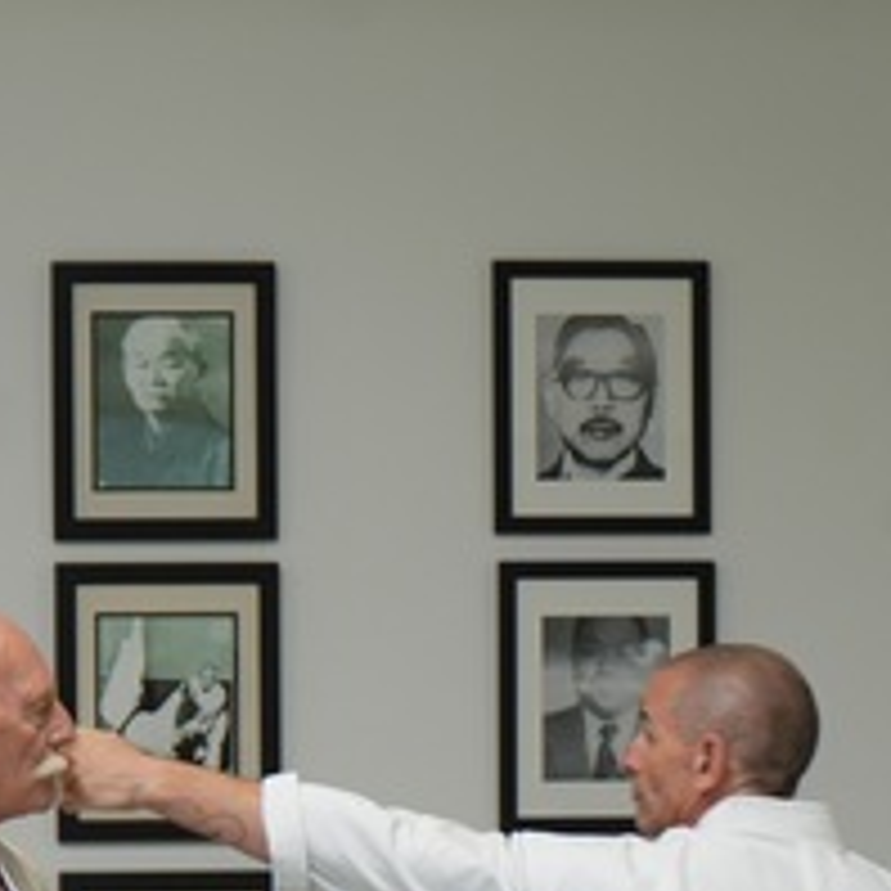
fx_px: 7018
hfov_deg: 7.3
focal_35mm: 241
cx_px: 351
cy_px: 792
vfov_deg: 7.2
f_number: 5.6
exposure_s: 1/160
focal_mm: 70
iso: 640
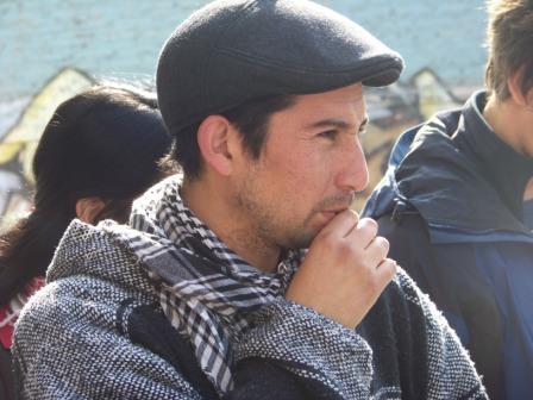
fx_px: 2109
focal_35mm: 137
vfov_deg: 10.8
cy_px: 200
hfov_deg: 14.4
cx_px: 266
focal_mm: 22.2
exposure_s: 1/125
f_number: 3.2
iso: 62
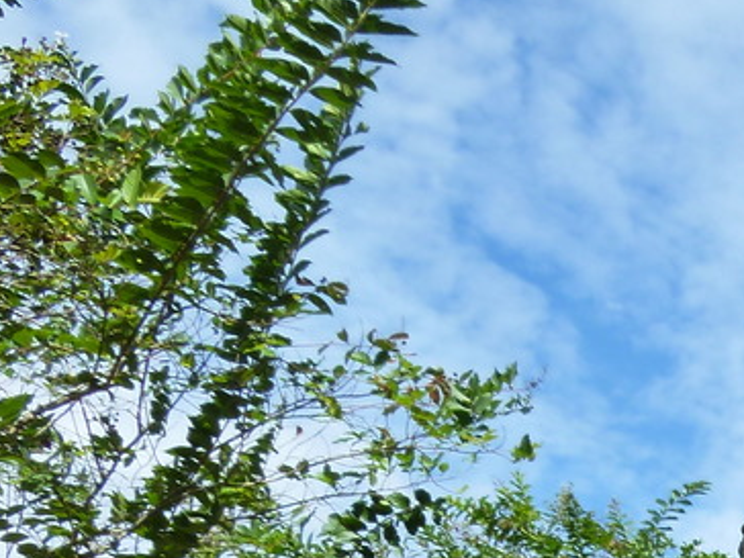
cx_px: 1228
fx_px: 1891
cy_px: 903
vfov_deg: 15.2
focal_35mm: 88
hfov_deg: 18.6
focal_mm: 4.5
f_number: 3.3
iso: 125
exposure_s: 1/640
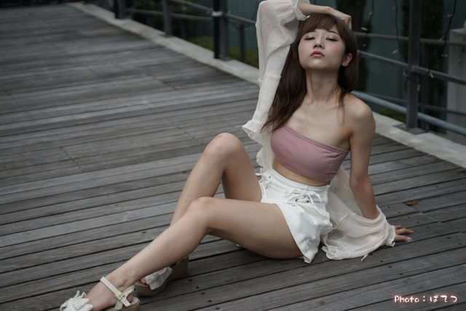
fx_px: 906
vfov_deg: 19.5
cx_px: 233
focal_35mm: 70
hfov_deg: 28.8
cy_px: 156
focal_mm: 70
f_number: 2.8
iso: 640
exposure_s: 1/5000
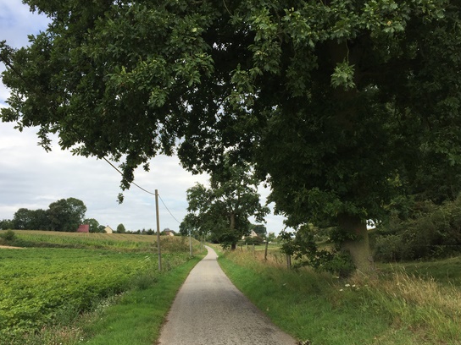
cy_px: 175
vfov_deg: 44.2
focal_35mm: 32
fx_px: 426
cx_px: 213
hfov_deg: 56.8
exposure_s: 1/920
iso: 32
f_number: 2.2
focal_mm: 4.15
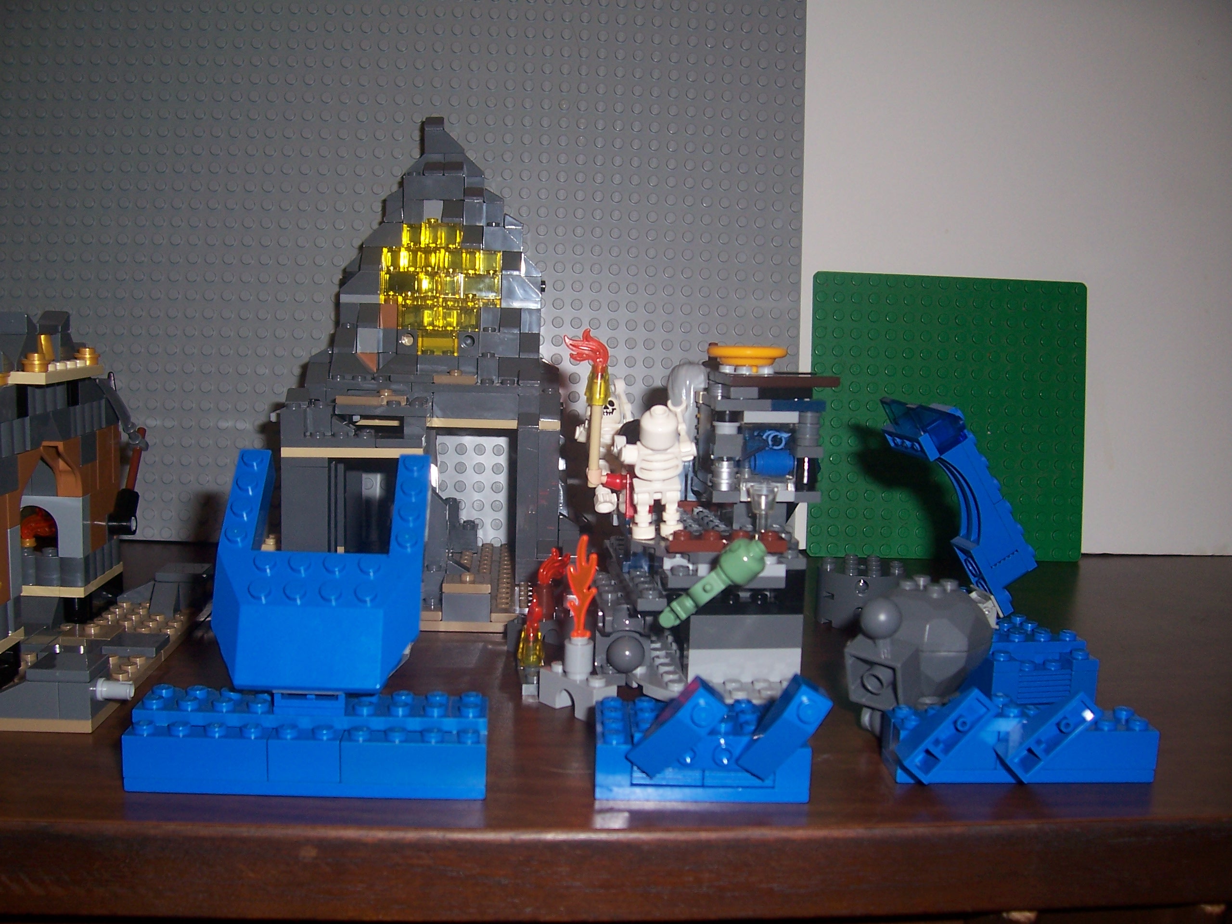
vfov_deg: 41.8
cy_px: 462
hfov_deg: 54.0
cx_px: 616
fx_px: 1210
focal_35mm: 34
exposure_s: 1/60
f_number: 2.7
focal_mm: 5.6
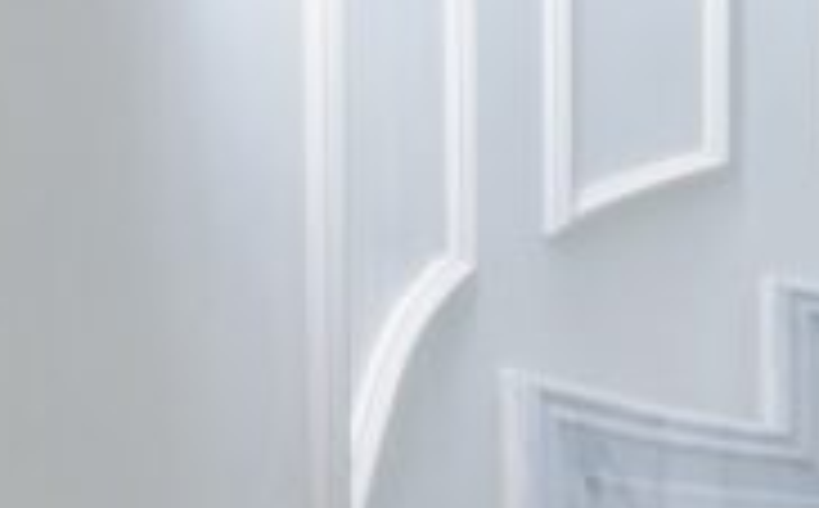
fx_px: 1537
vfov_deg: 17.7
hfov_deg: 13.1
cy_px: 645
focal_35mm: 69
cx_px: 2205
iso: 100
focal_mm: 12
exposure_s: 1/1.67
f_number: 14
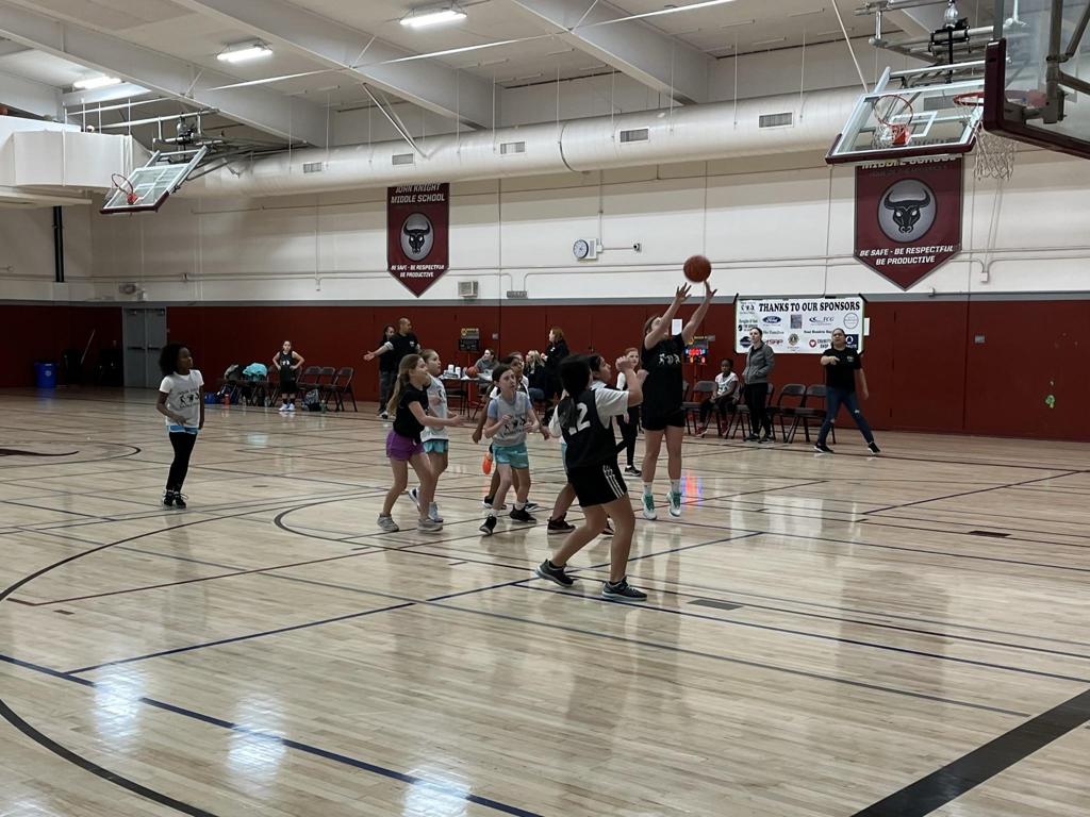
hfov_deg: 67.3
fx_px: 819
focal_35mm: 26
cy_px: 408
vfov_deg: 53.1
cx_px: 545
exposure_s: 1/120
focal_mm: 5.1
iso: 80
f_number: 1.6
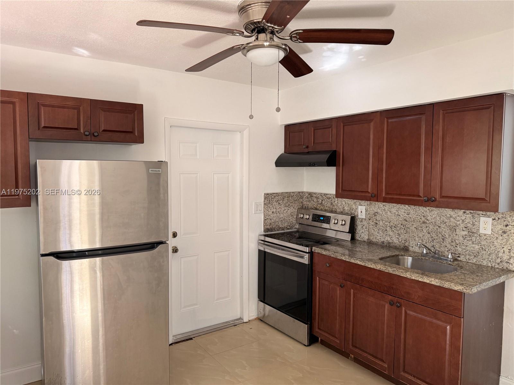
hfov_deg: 71.6
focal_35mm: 24
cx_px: 257
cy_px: 192
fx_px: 356
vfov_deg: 56.8
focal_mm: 6.76
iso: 200
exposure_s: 1/85
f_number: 1.78
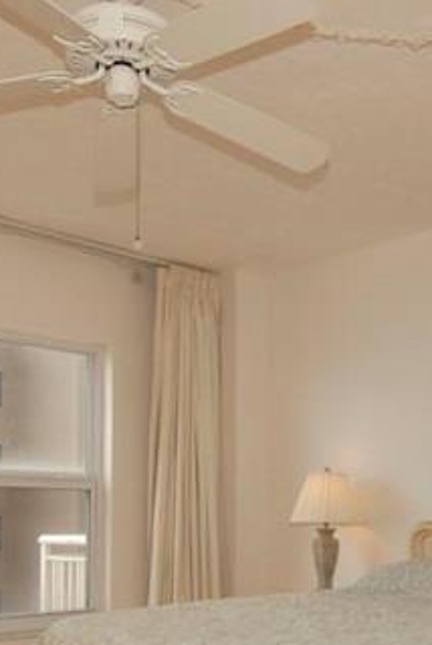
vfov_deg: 41.9
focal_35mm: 45
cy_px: 505
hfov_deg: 29.8
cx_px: 277
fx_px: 808
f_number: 5
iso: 200
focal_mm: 12
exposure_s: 1/100
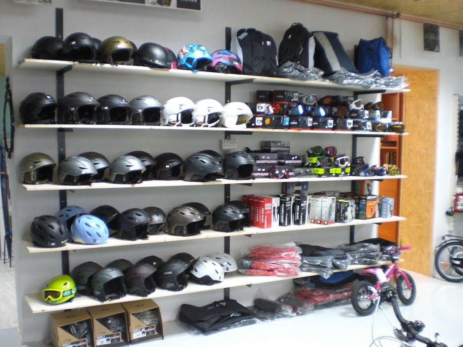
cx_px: 232
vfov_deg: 37.7
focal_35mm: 38
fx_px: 508
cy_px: 174
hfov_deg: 49.0
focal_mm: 6.3
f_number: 3.1
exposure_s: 1/10
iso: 200
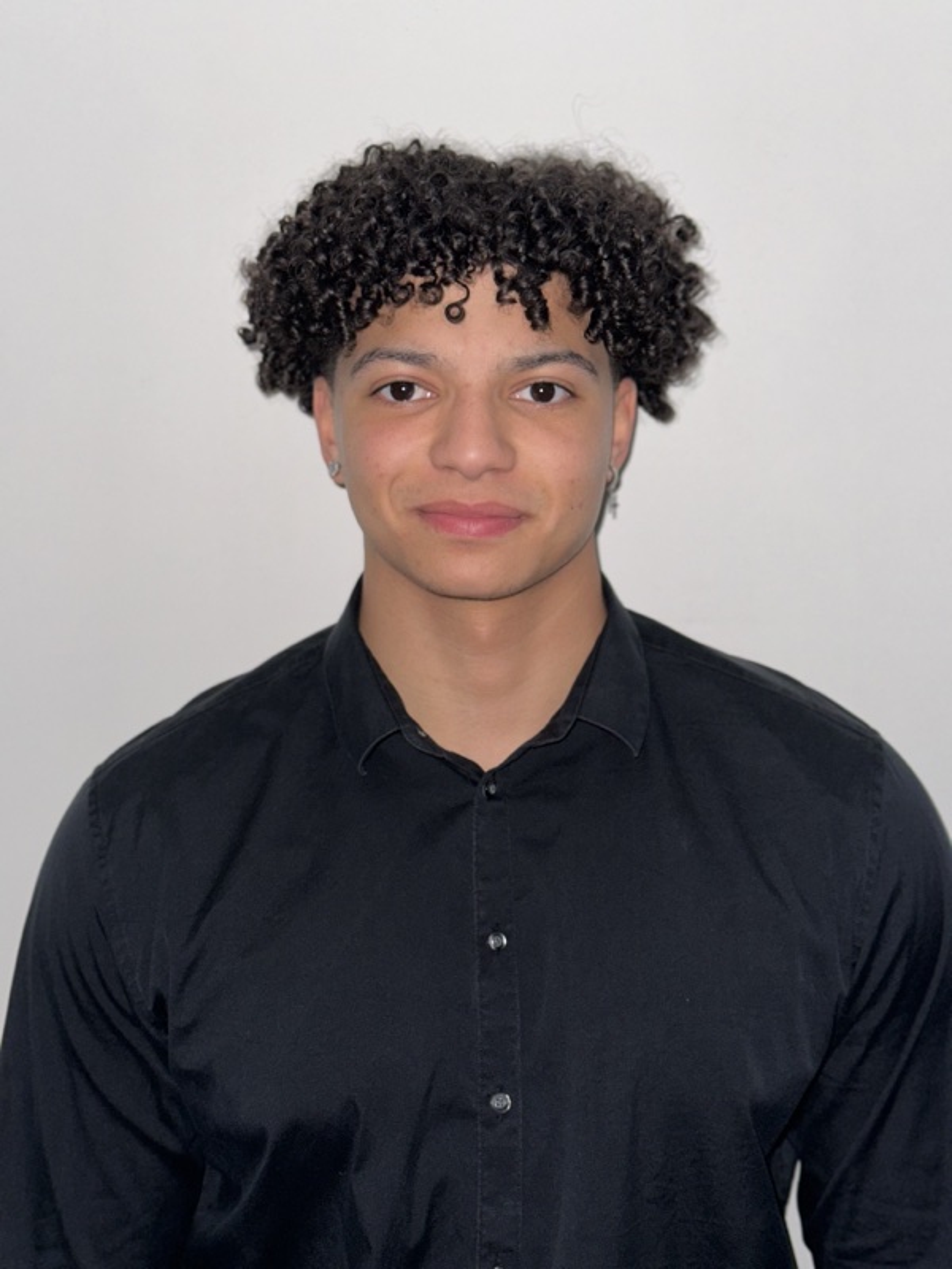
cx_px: 476
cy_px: 634
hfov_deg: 30.3
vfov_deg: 39.7
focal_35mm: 48
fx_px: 1760
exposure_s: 1/12
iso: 50
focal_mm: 6.86
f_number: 1.78
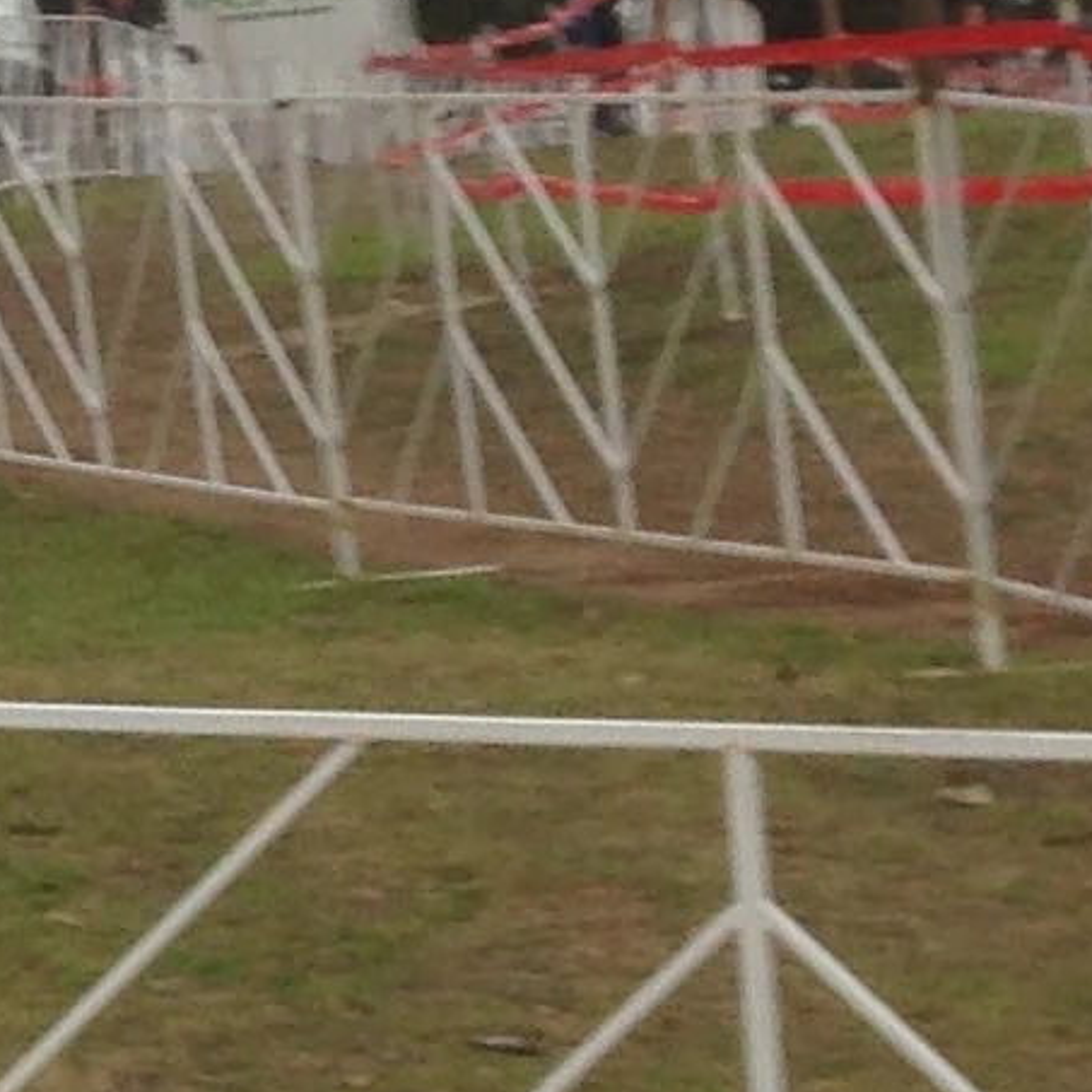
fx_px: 7495
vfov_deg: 8.3
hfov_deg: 7.8
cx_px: -1480
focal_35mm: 210
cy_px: 504
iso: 50
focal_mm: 4.12
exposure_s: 1/471
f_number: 2.4
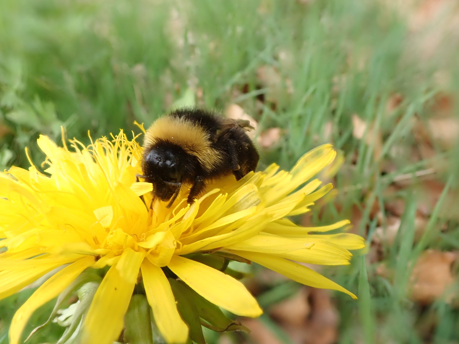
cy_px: 172
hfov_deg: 60.0
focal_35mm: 30
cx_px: 230
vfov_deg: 46.8
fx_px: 398
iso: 100
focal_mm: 5.5
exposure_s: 1/160
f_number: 3.2
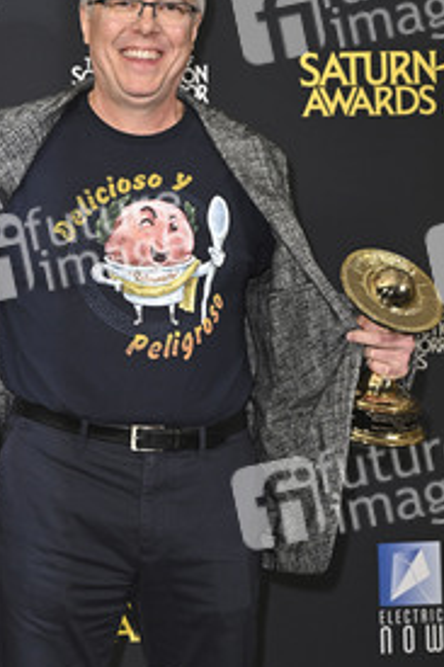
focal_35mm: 109
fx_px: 2019
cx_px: 136
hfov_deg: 12.5
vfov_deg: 18.8
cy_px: 371
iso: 2000
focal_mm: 75
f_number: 5.6
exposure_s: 1/320
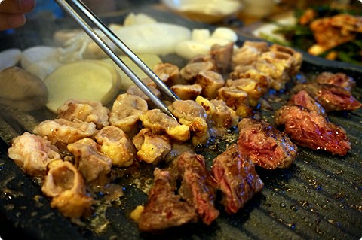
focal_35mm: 36
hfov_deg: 53.2
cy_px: 120
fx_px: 362
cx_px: 181
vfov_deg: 36.8
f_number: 4.5
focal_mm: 24
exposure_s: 1/30
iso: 800
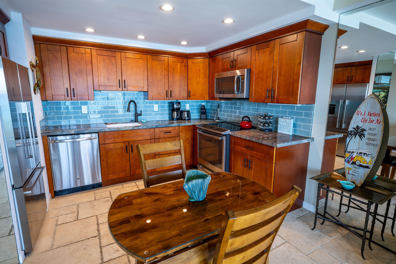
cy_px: 132
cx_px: 198
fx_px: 203
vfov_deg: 65.9
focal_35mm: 18
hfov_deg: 88.4
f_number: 5.6
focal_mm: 18.5
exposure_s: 1/13
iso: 320
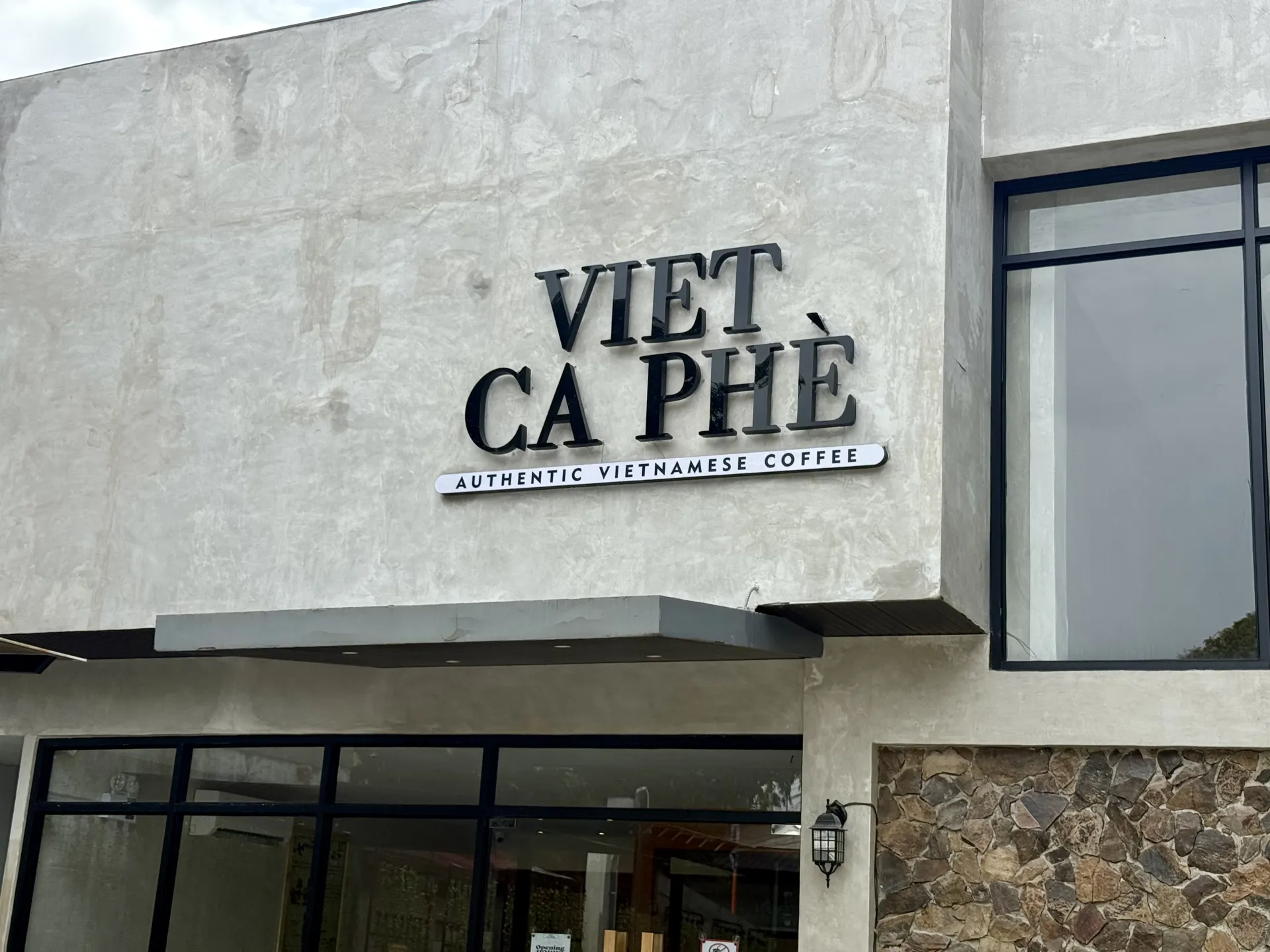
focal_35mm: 48
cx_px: 635
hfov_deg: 39.7
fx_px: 1761
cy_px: 476
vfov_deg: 30.3
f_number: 1.78
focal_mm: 6.76
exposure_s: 1/2976
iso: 80
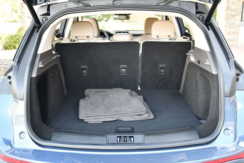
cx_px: 122
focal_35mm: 36
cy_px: 82
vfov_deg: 36.9
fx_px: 244
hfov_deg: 53.1
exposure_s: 1/160
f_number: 3.5
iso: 800
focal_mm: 18
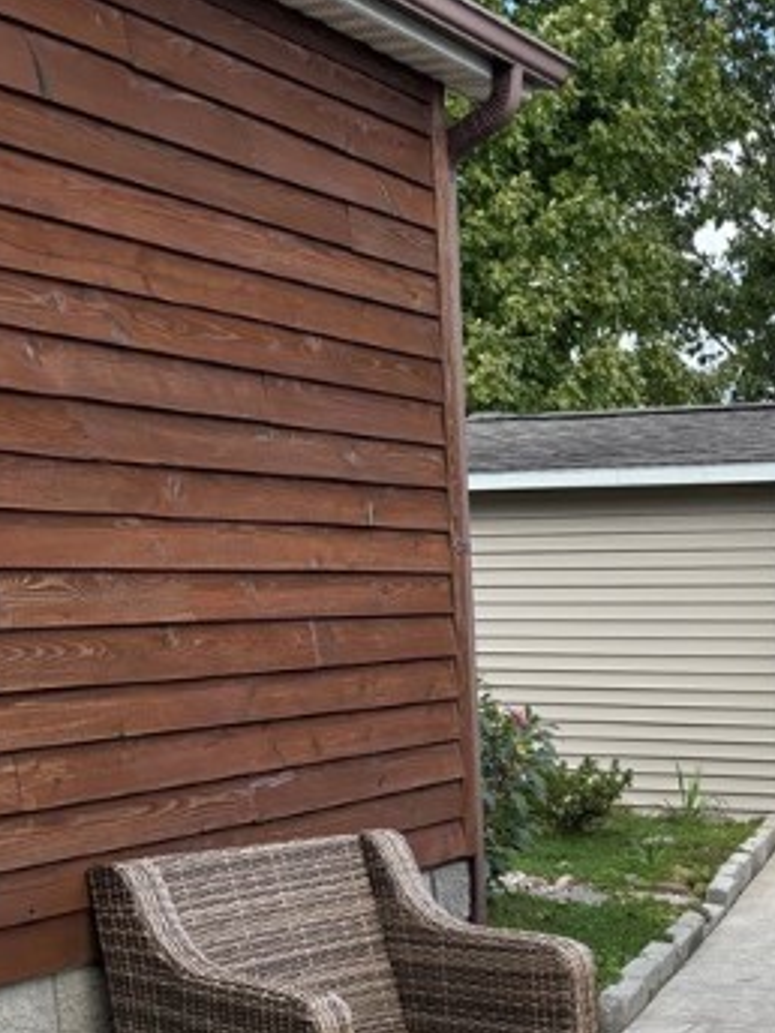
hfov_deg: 23.8
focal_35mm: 58
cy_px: 895
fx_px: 1731
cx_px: 832
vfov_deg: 31.9
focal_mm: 5.96
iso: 50
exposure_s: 1/872
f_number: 1.6
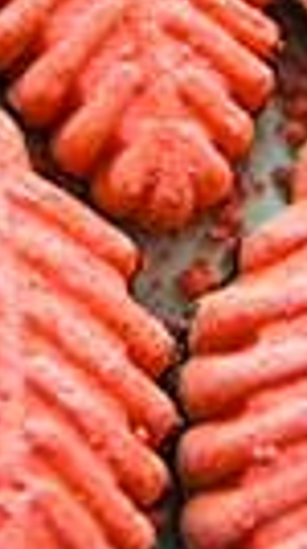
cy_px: -84
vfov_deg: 11.1
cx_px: 0
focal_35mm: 191
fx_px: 2775
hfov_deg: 6.3
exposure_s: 1/180
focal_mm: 42
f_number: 3.3
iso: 800
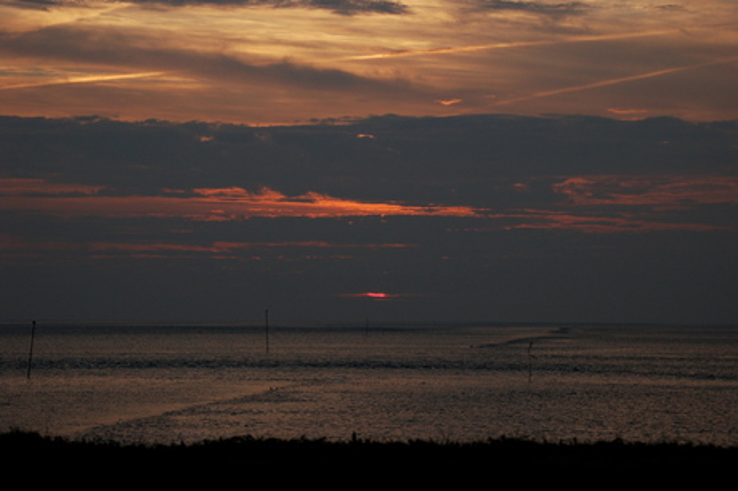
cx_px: 369
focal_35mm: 112
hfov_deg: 18.2
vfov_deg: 12.2
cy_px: 246
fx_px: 2305
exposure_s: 1/100
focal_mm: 75
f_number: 10
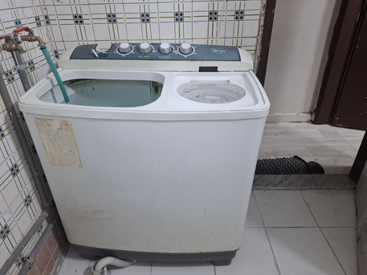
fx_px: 244
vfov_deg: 58.9
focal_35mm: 23
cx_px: 184
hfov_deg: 73.9
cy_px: 138
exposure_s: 1/50
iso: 200
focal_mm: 5.54
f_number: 1.8
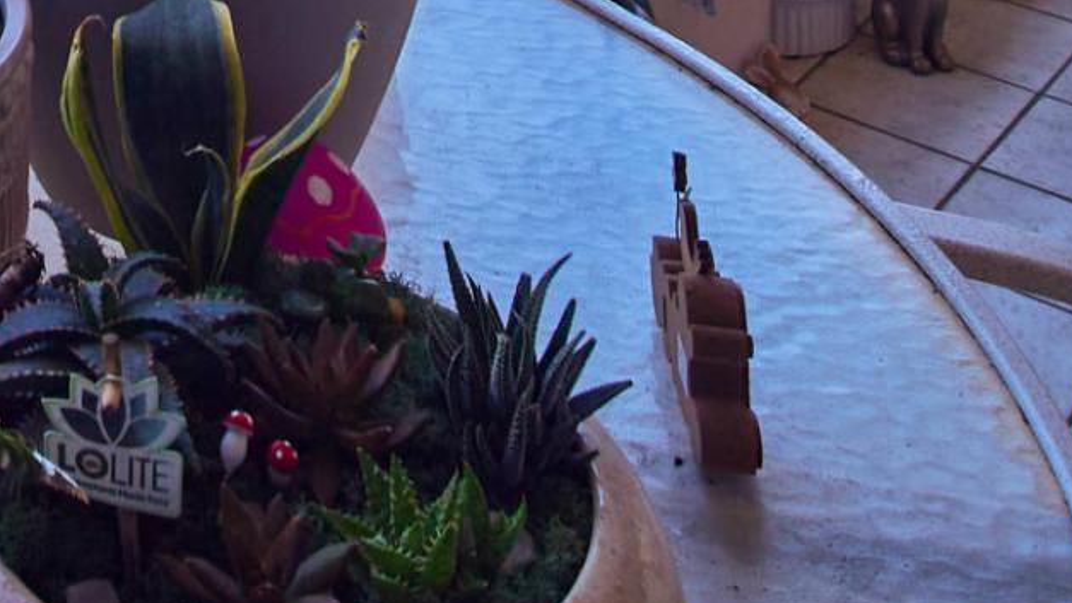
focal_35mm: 70
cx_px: -141
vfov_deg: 11.7
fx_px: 1990
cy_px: -1081
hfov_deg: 27.3
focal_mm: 7
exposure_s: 1/80
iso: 100
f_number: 5.6
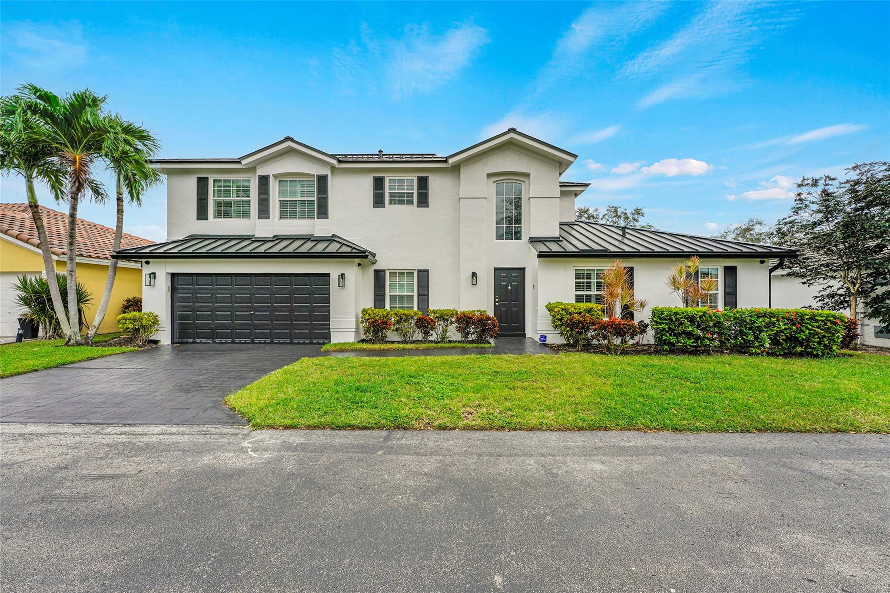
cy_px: 296
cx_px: 445
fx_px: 346
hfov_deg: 104.3
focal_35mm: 14
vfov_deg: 81.2
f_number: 8
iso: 320
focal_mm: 14
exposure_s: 1/500
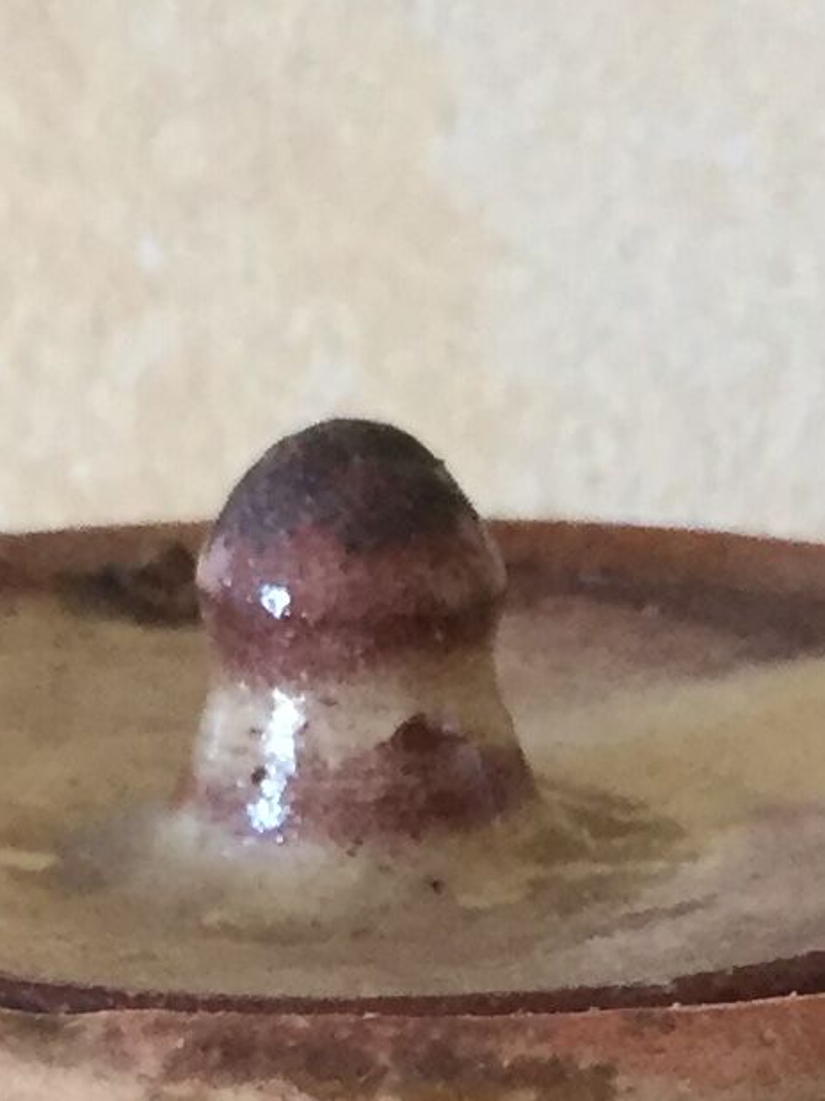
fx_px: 4864
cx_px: 348
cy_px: 1643
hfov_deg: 9.7
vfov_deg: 12.3
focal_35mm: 153
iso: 160
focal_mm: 4.15
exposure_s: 1/33
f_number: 2.2
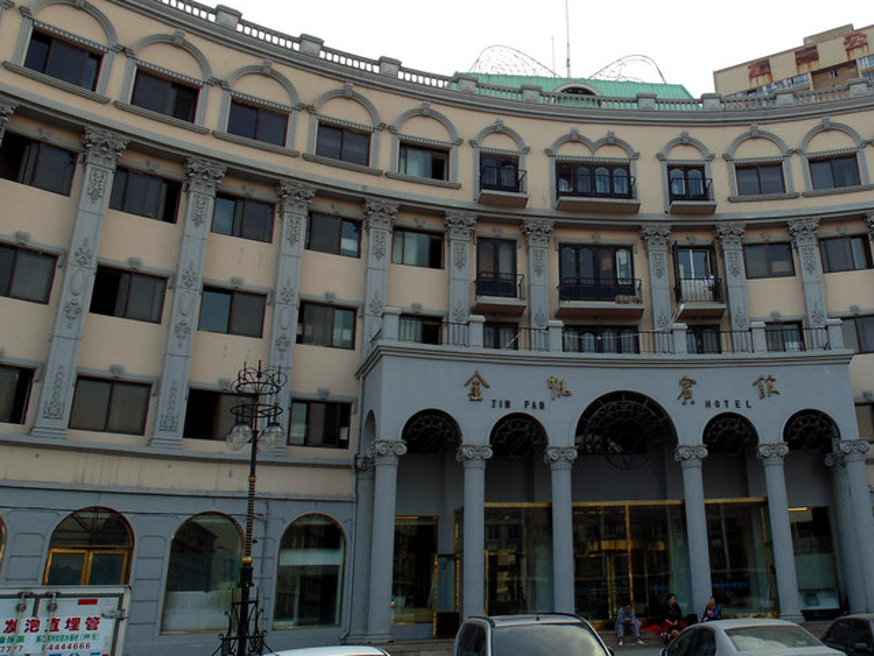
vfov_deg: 44.1
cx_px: 587
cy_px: 284
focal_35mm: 32
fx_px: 808
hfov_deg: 55.5
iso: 80
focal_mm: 4
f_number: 3.1
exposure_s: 1/125
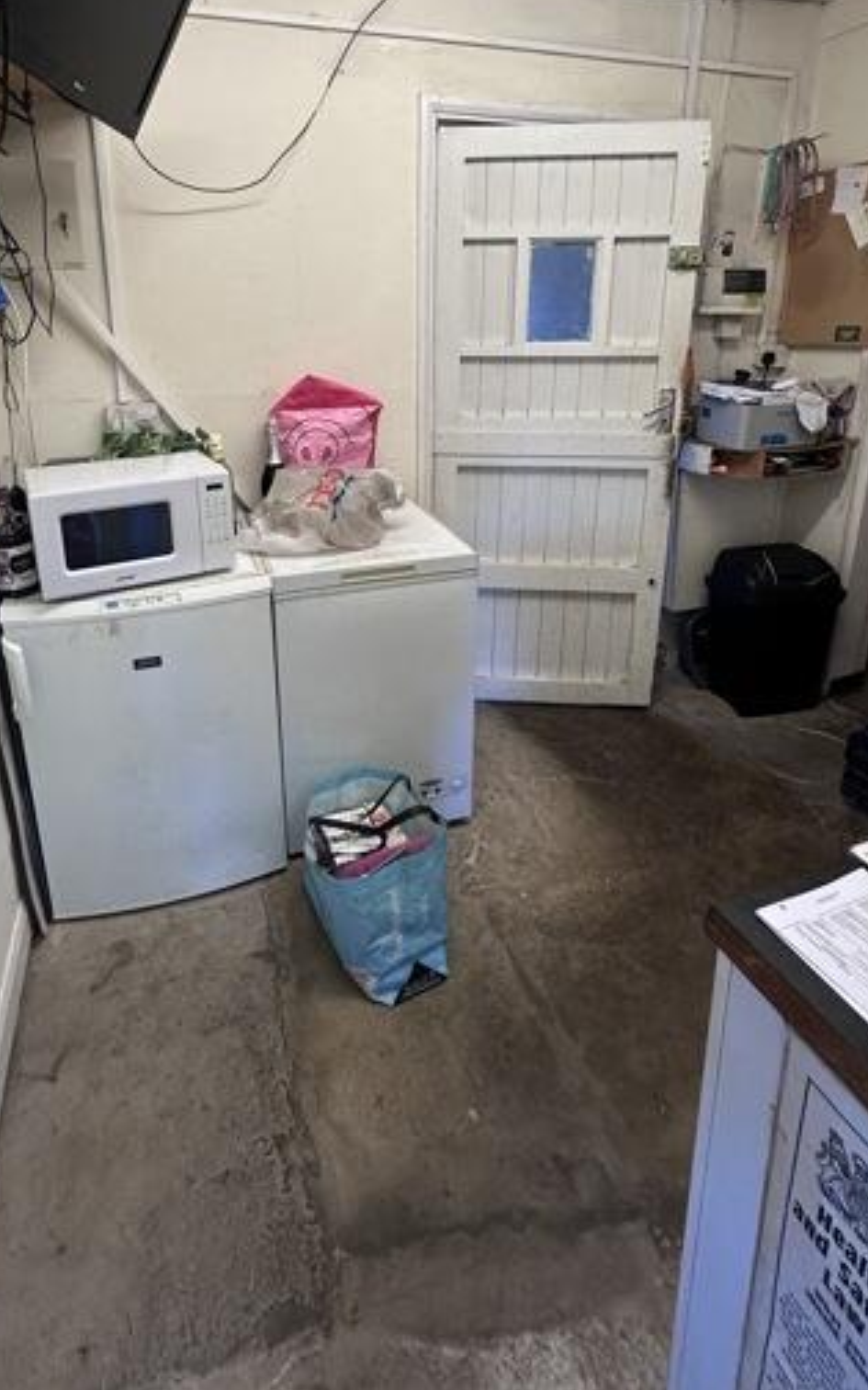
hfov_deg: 61.9
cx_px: 364
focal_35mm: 19
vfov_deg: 85.9
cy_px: 503
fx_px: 719
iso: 160
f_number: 2.2
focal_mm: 2.22
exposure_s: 1/100
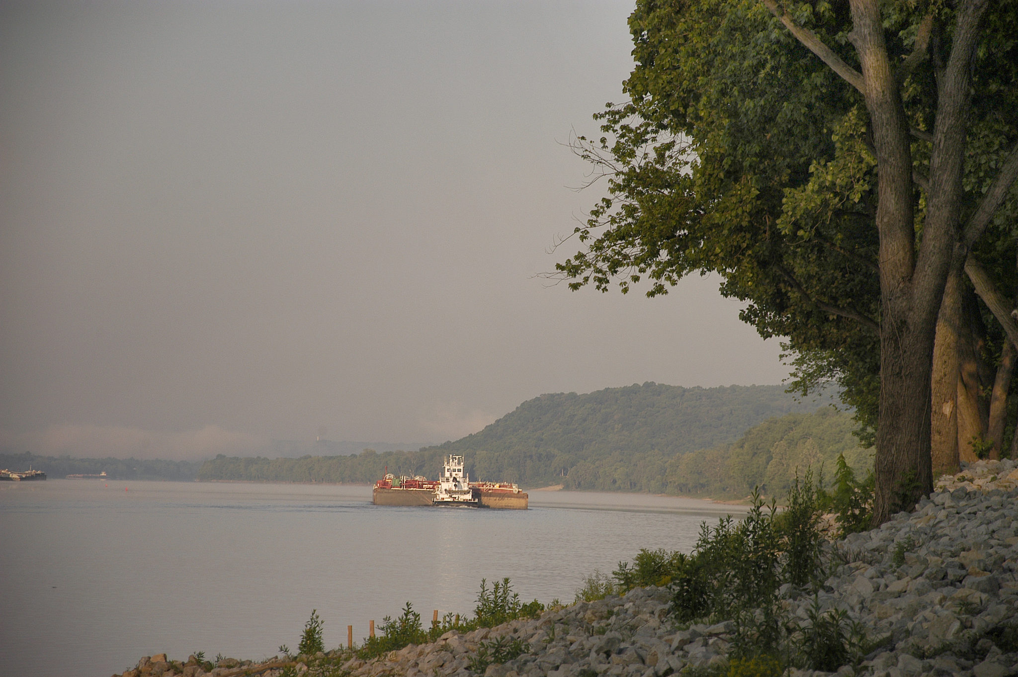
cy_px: 338
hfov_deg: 13.1
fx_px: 4450
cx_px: 509
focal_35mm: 158
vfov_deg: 8.7
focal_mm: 105
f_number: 5.6
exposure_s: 1/250
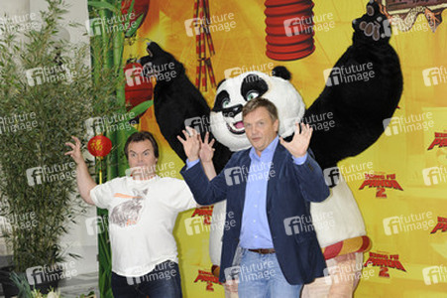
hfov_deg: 28.9
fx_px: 869
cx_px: 224
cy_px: 149
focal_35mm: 70
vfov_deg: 19.4
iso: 500
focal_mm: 70
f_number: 5.6
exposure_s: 1/160
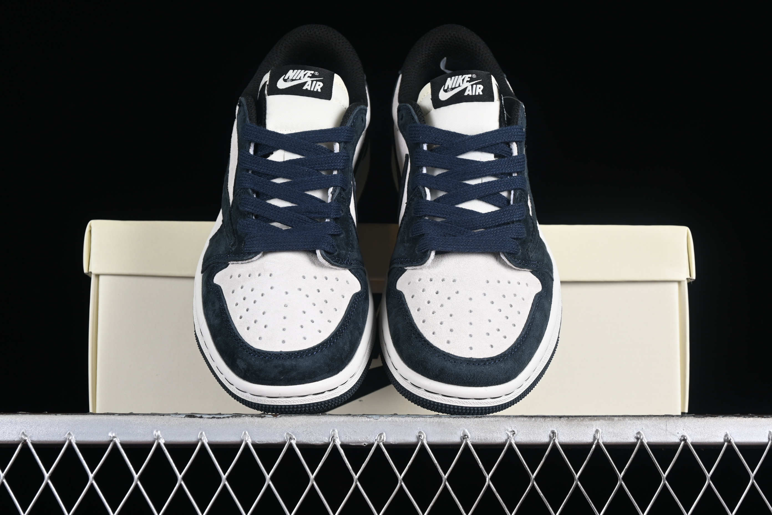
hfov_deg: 27.0
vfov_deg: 18.2
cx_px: 386
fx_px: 1608
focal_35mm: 75
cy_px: 258
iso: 160
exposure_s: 1/60
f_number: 6.3
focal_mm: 50
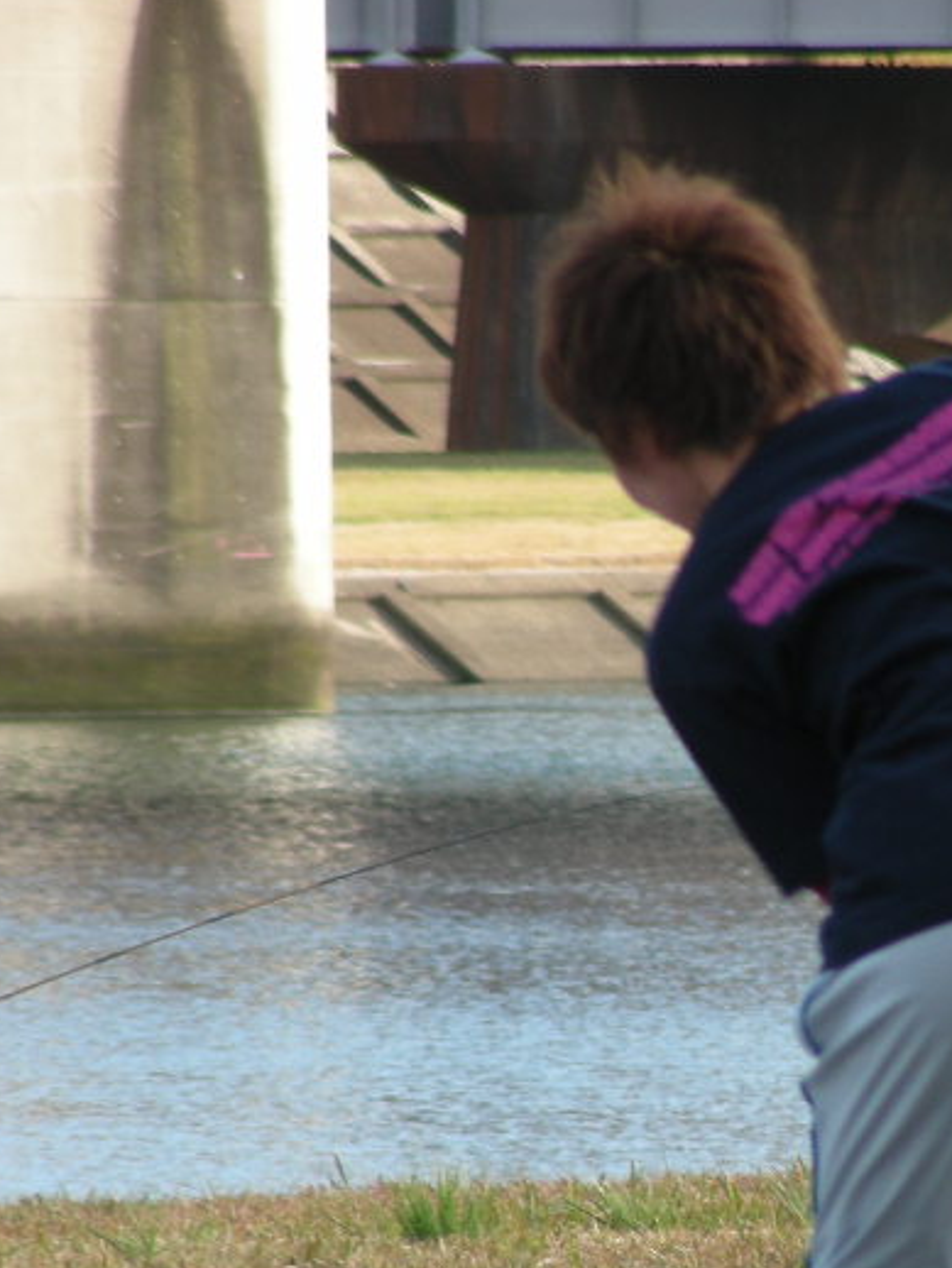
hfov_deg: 2.0
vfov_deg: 2.6
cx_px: 940
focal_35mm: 751
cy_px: 906
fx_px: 27516
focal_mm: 63.3
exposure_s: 1/141
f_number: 4
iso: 50
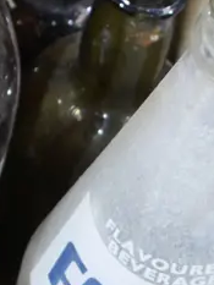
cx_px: -129
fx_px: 1589
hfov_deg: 7.5
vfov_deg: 10.0
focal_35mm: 193
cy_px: -119
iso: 1600
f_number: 4.7
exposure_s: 1/60
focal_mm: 22
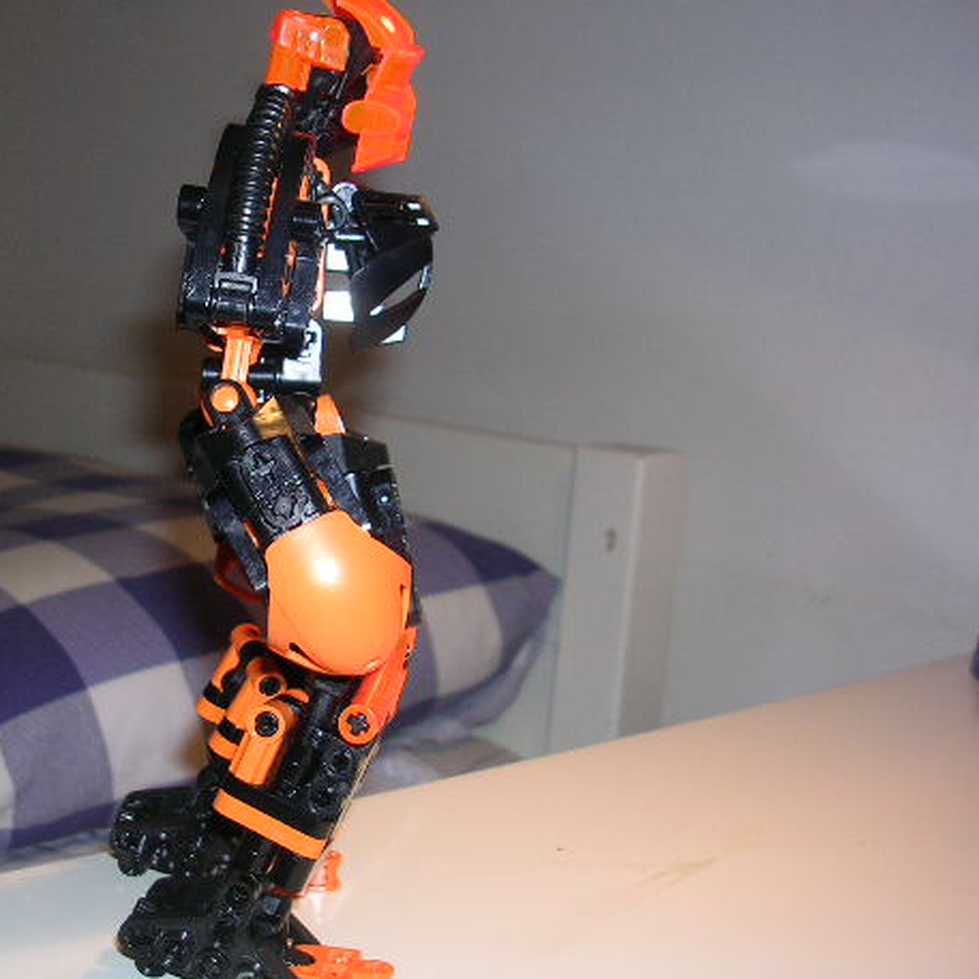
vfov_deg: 36.1
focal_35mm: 47
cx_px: 334
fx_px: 1504
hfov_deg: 35.7
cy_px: 471
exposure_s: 1/60.1
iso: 50
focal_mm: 5.8
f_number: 2.8
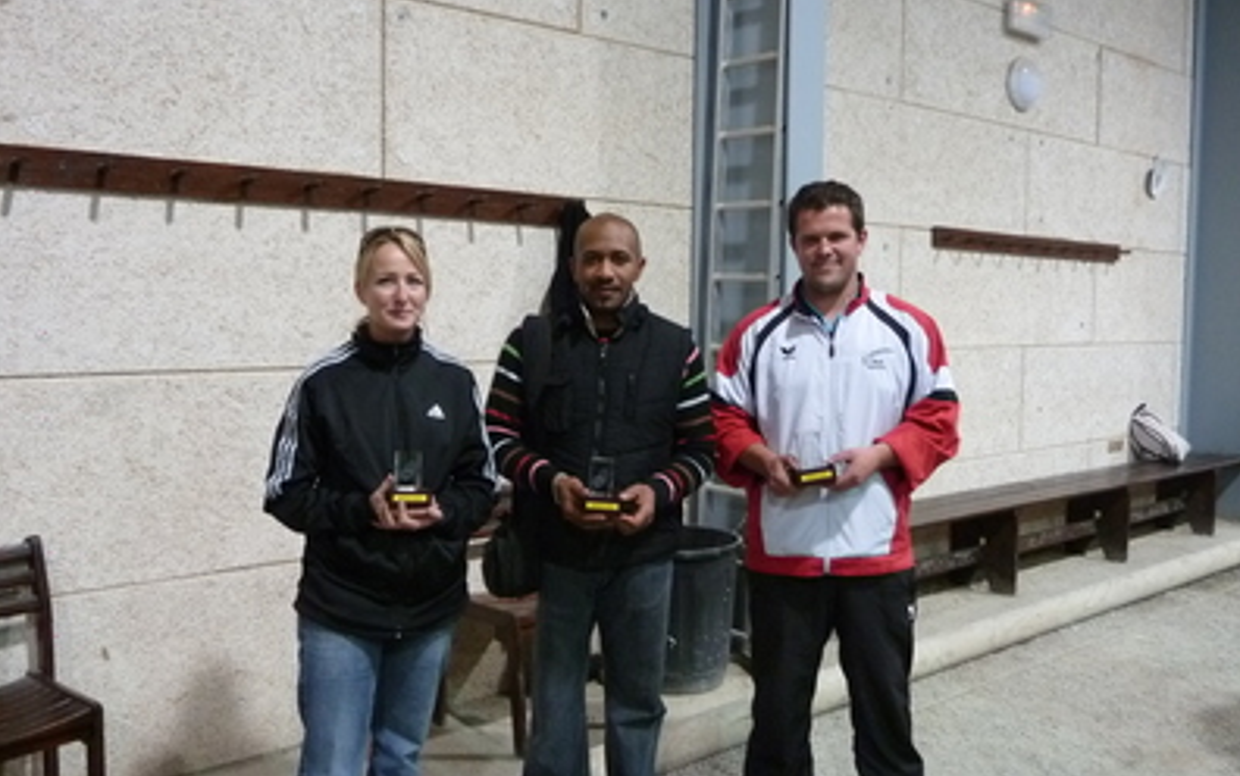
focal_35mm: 32
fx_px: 1082
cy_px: 393
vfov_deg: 39.5
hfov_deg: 59.6
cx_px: 622
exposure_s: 1/13
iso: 400
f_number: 3.4
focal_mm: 5
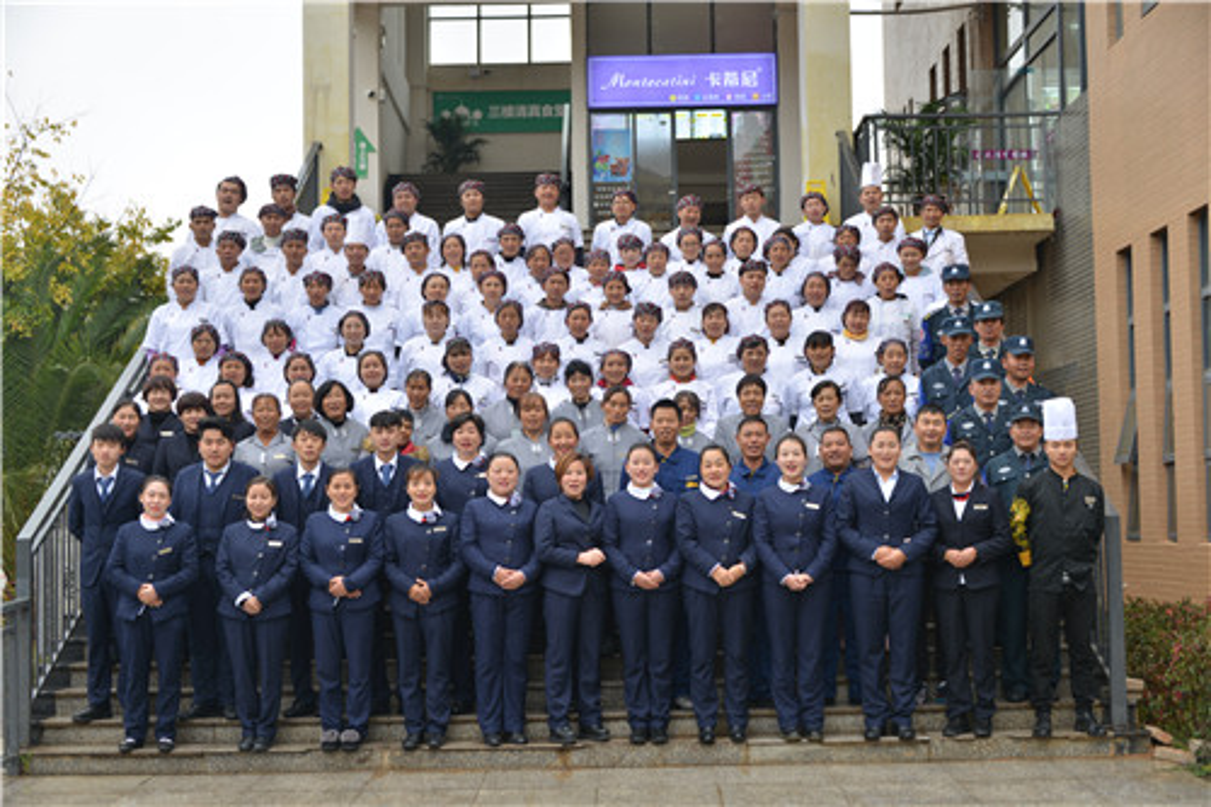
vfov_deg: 24.6
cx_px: 606
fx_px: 1849
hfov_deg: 36.3
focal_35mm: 55
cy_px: 404
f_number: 4.5
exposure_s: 1/60
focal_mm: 55
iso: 100
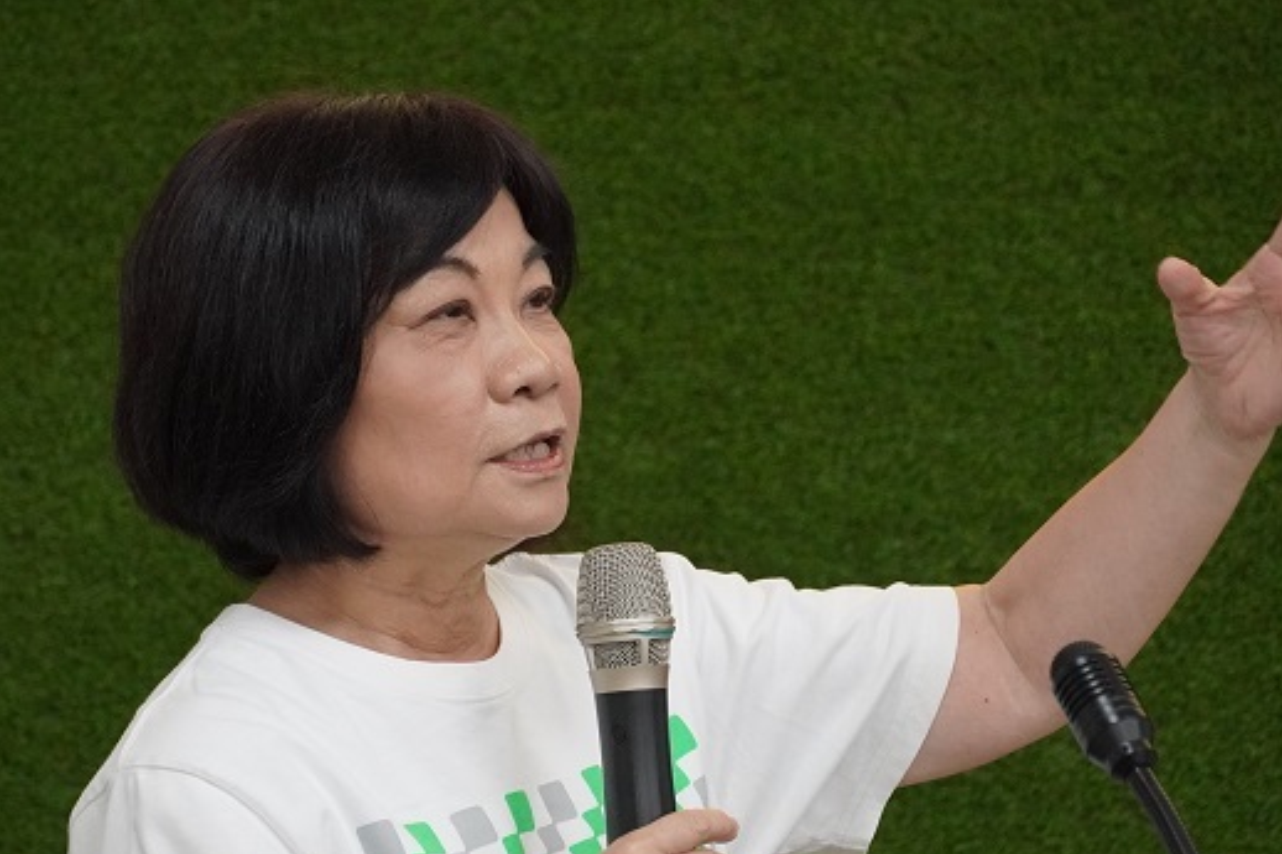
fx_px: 8533
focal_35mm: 240
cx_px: 594
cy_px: 535
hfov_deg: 8.6
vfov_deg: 5.7
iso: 3200
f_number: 5.6
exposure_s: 1/200
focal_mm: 115
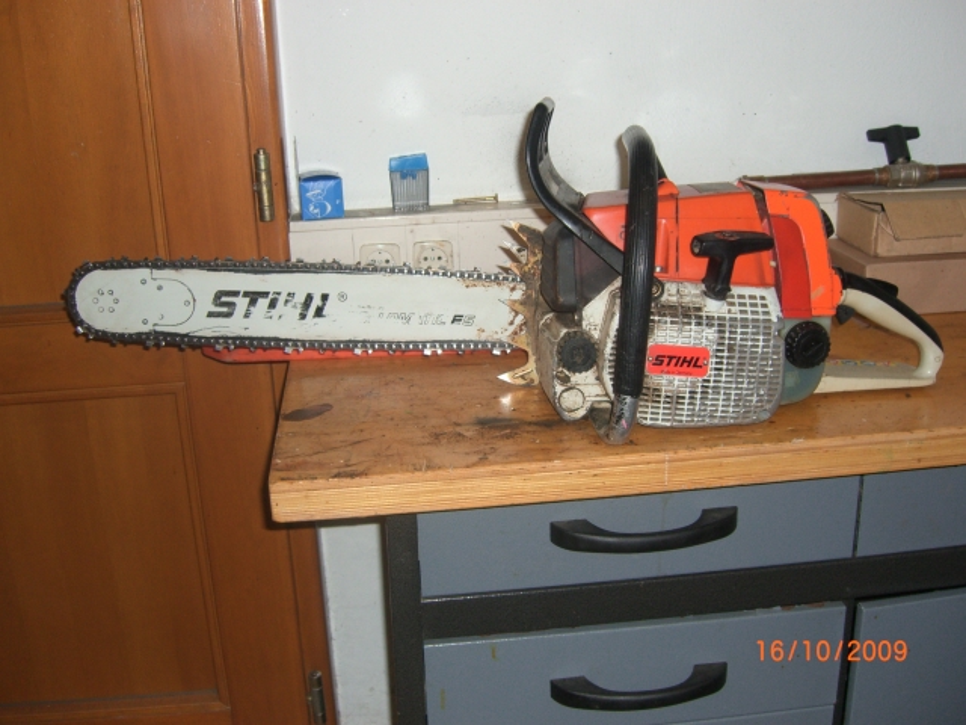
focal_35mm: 38
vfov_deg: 37.7
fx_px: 1060
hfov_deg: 49.0
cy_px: 362
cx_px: 483
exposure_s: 1/60
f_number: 2.8
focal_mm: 7.9
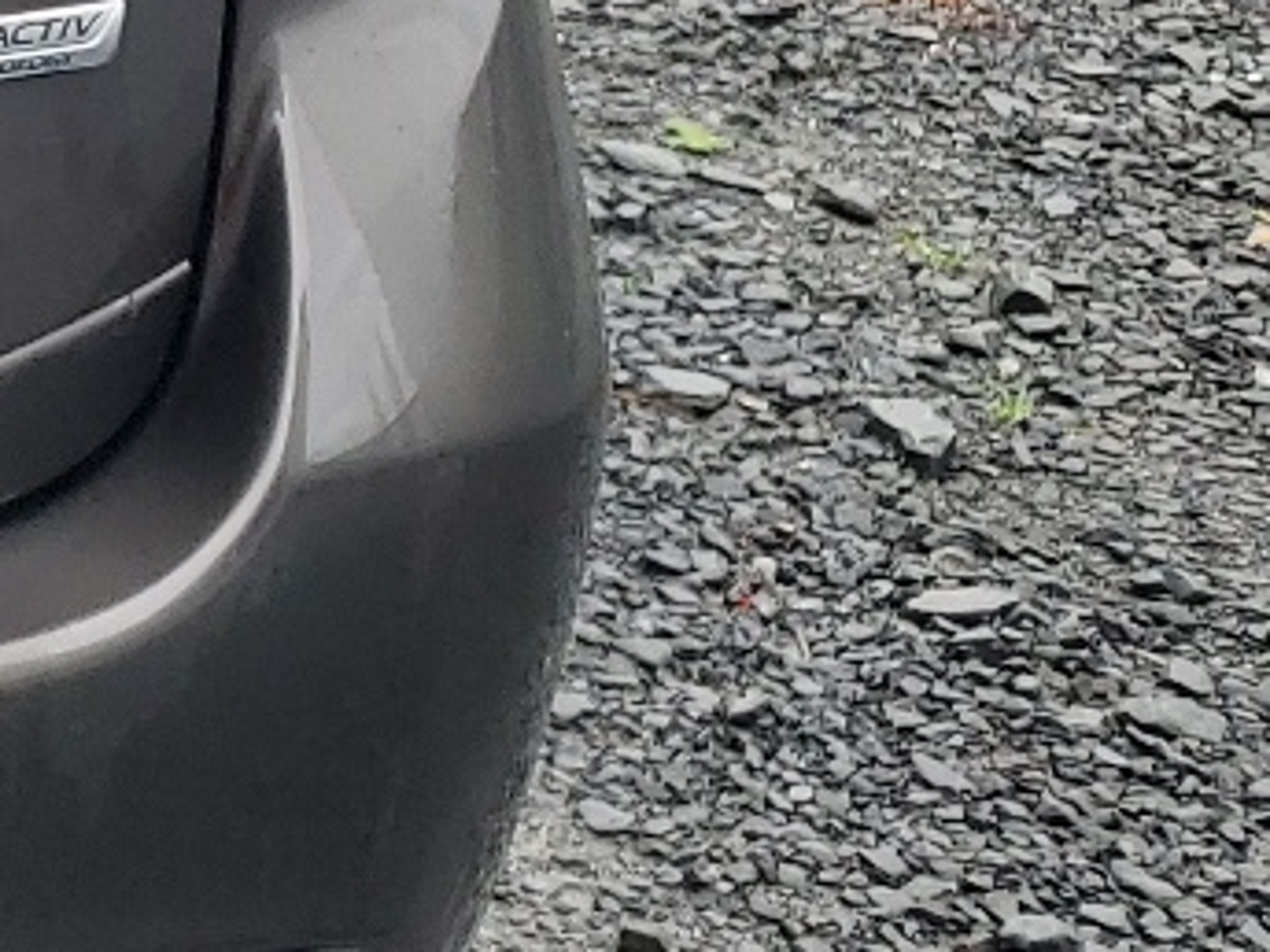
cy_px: 37
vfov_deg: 12.1
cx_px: -1565
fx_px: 4439
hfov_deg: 13.1
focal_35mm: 121
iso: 50
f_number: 1.5
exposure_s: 1/556
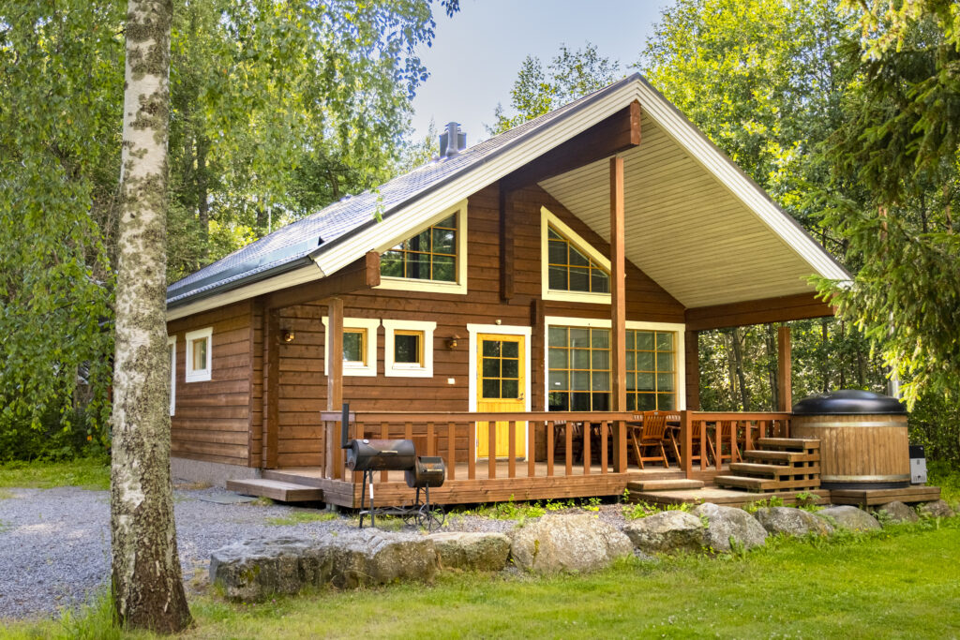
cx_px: 480
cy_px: 320
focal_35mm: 36
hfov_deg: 53.1
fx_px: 960
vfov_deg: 36.9
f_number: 2.8
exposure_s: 1/1000
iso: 640
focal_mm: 24.2
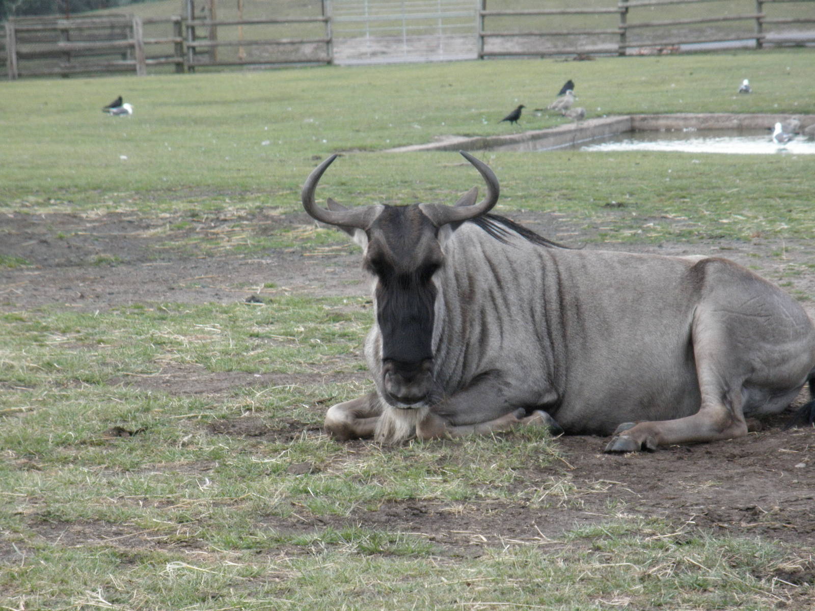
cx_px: 408
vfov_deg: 7.6
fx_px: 4615
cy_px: 306
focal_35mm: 196
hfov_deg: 10.1
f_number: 5.9
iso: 250
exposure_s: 1/200
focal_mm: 35
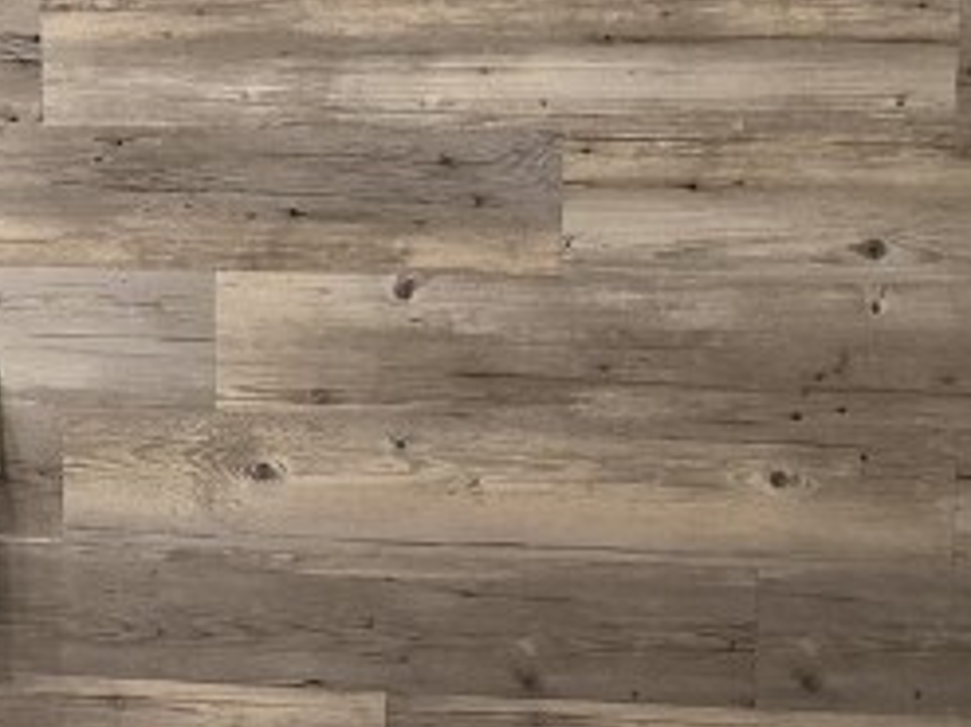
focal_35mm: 108
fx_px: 3028
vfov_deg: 13.6
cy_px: 165
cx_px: -28
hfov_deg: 17.7
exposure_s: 1/60
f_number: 1.5
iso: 320
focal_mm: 5.7
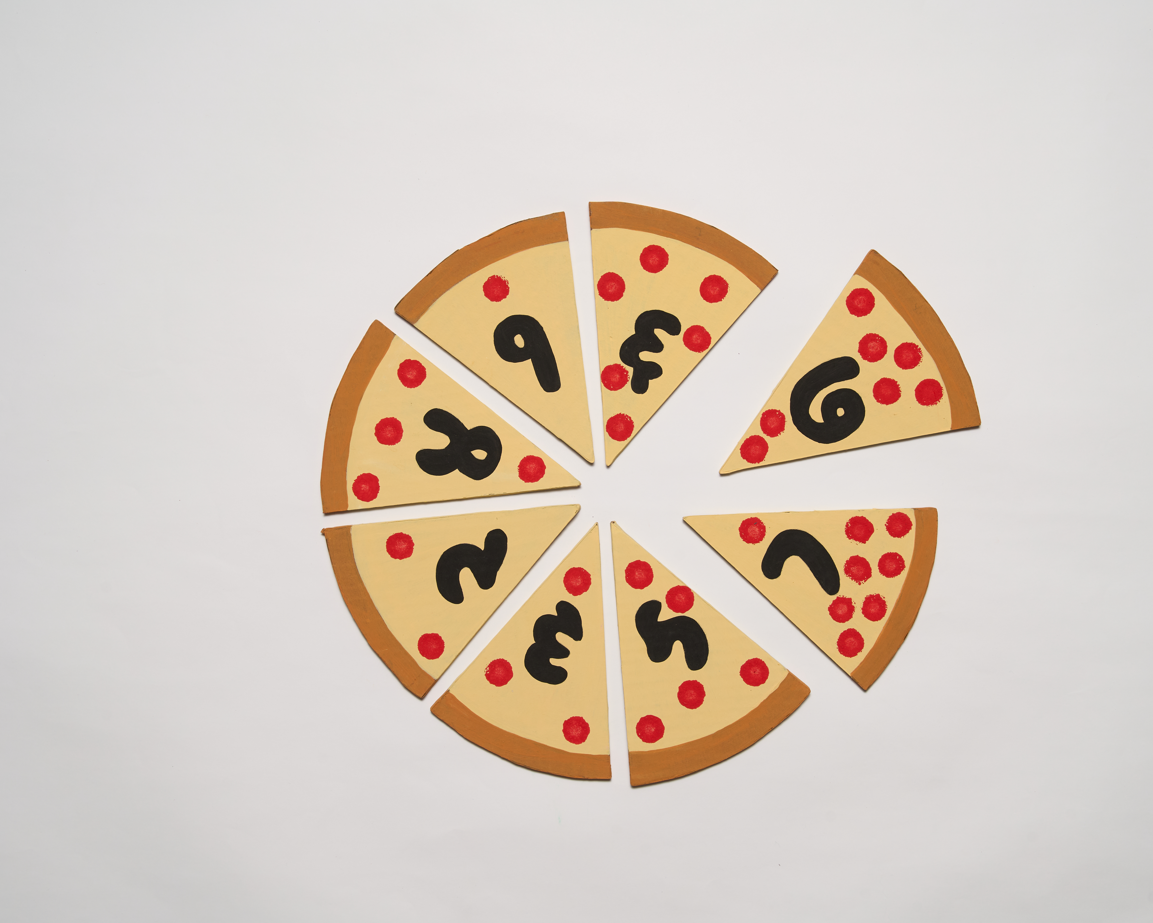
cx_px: 607
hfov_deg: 37.3
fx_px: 1706
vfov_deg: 30.3
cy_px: 460
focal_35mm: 50
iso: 200
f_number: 11
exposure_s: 1/100
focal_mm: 44
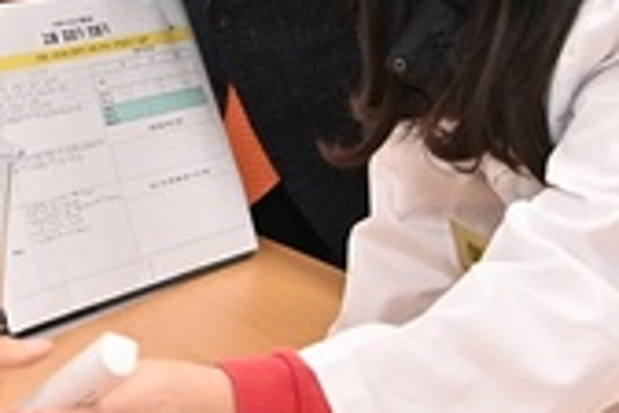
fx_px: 1891
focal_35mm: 110
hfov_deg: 18.2
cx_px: 35
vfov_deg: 12.1
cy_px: -103
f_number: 6.3
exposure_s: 1/200
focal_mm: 29
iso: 2000
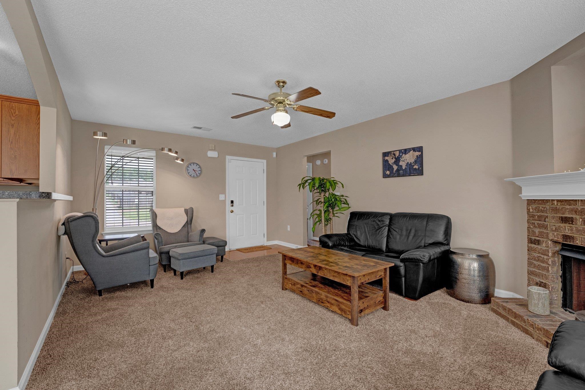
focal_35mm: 15
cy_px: 195
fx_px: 247
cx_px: 292
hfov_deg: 99.7
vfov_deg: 76.6
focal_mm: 15.2
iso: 400
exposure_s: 1/20
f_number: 8
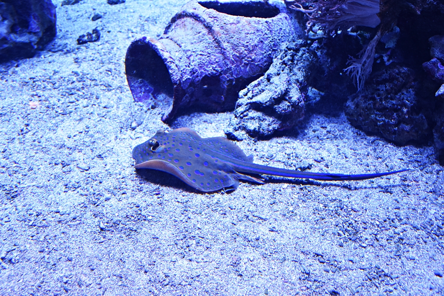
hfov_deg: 49.5
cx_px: 222
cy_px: 148
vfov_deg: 34.2
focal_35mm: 39
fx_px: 481
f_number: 4
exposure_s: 1/60
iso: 560
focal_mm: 26
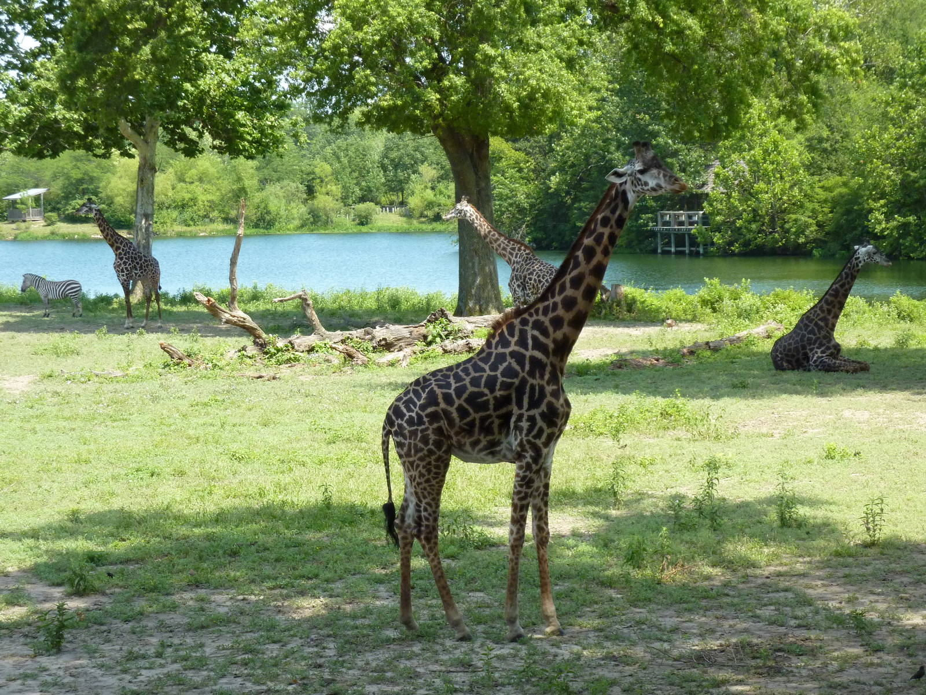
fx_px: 2782
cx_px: 463
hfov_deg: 18.9
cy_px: 348
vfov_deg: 14.2
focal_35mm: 104
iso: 250
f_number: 4.3
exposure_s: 1/500
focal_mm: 17
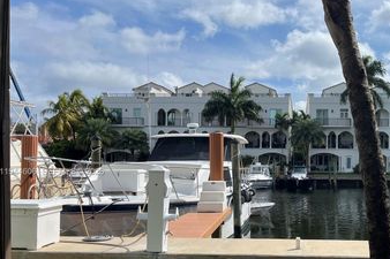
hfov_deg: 47.1
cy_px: 172
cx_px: 280
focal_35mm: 40
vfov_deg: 33.1
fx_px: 433
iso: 50
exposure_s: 1/5319
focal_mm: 5.1
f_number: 1.6
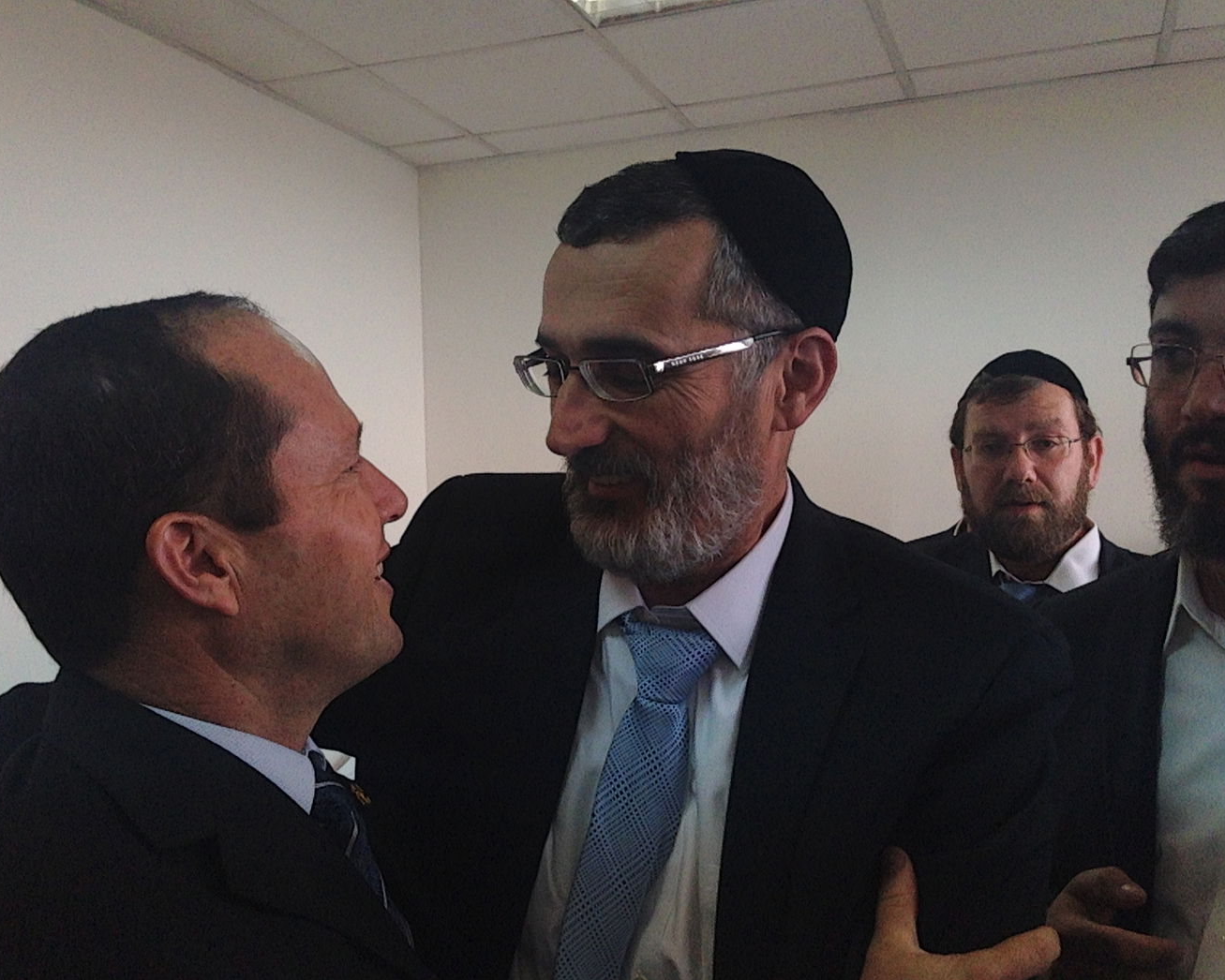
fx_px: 2502
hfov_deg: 27.5
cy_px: 491
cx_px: 585
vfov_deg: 22.2
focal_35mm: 69
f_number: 2.4
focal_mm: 4.12
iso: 200
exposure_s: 1/239
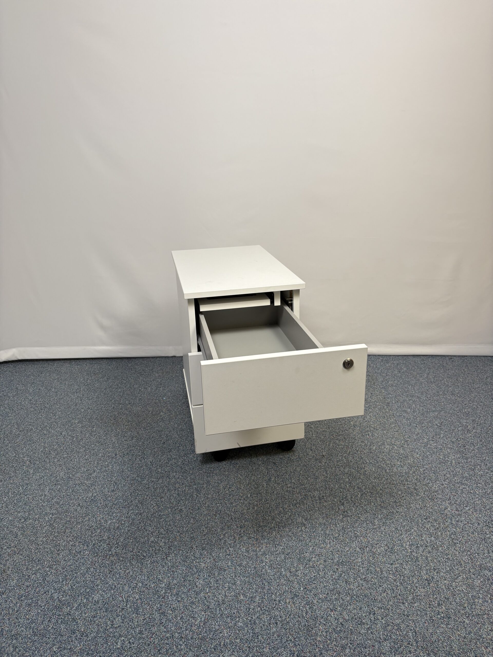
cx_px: 246
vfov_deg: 67.3
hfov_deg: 53.1
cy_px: 328
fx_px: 494
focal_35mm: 26
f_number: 1.6
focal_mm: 5.96
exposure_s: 1/100
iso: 80
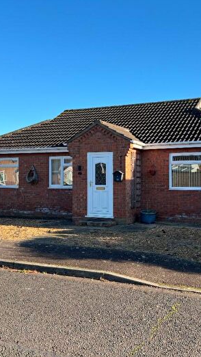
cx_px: 133
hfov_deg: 31.0
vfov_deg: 52.8
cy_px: 178
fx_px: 360
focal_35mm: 38
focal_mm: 5.7
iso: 50
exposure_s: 1/1575
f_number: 1.5
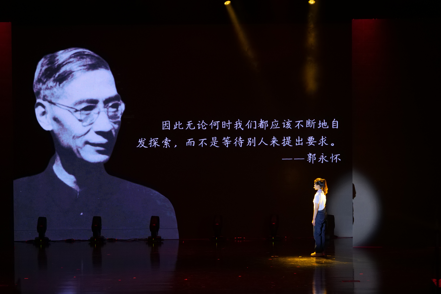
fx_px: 1482
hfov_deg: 16.9
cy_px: 147
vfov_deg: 11.3
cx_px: 220
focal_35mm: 121
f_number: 5.1
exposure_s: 1/50
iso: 4000
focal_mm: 121
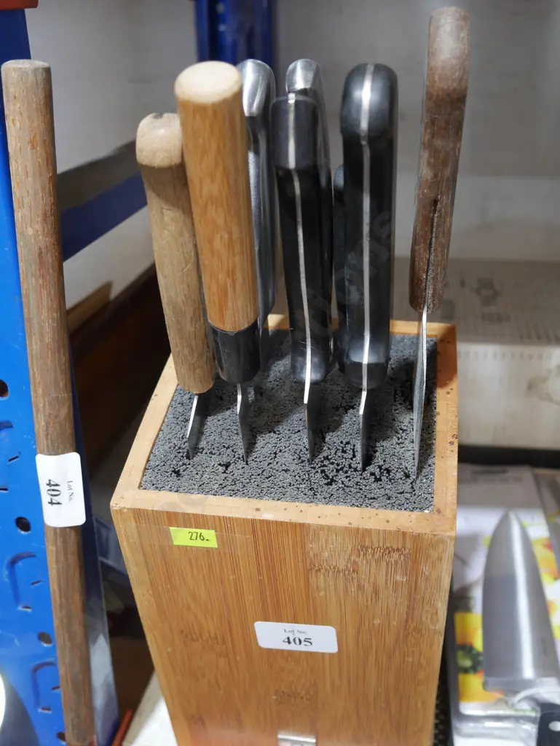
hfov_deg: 37.8
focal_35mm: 38
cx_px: 280
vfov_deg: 49.0
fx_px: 819
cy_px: 373
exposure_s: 1/60
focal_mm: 19
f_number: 4.1
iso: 800
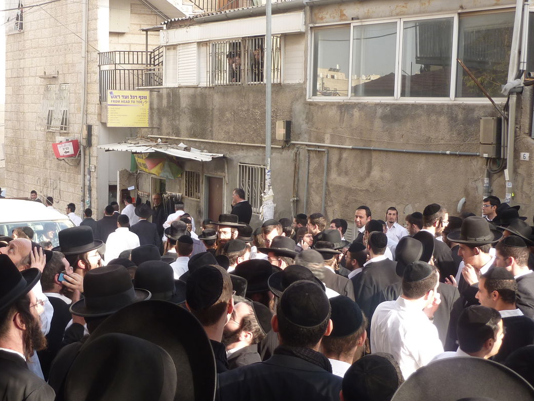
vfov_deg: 26.1
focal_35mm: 56
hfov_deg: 34.1
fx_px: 864
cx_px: 188
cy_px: 227
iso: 80
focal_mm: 7.9
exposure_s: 1/100
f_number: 3.8
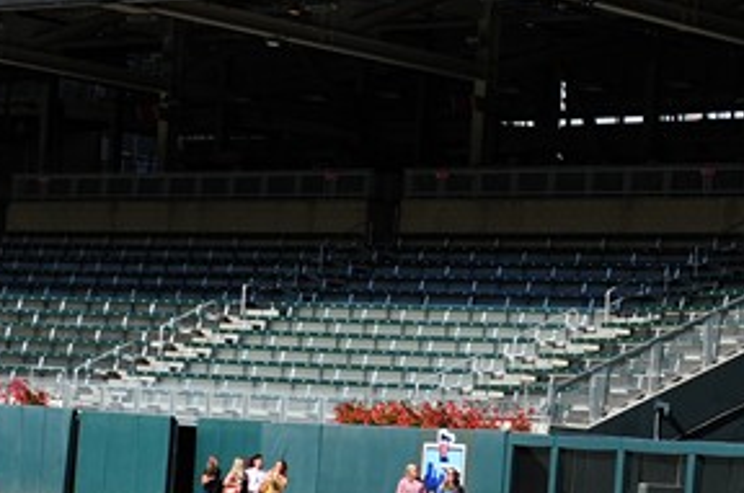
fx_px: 3157
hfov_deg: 13.2
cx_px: 798
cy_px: 543
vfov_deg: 8.9
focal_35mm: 153
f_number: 4
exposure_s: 1/2000
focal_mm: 44
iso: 320
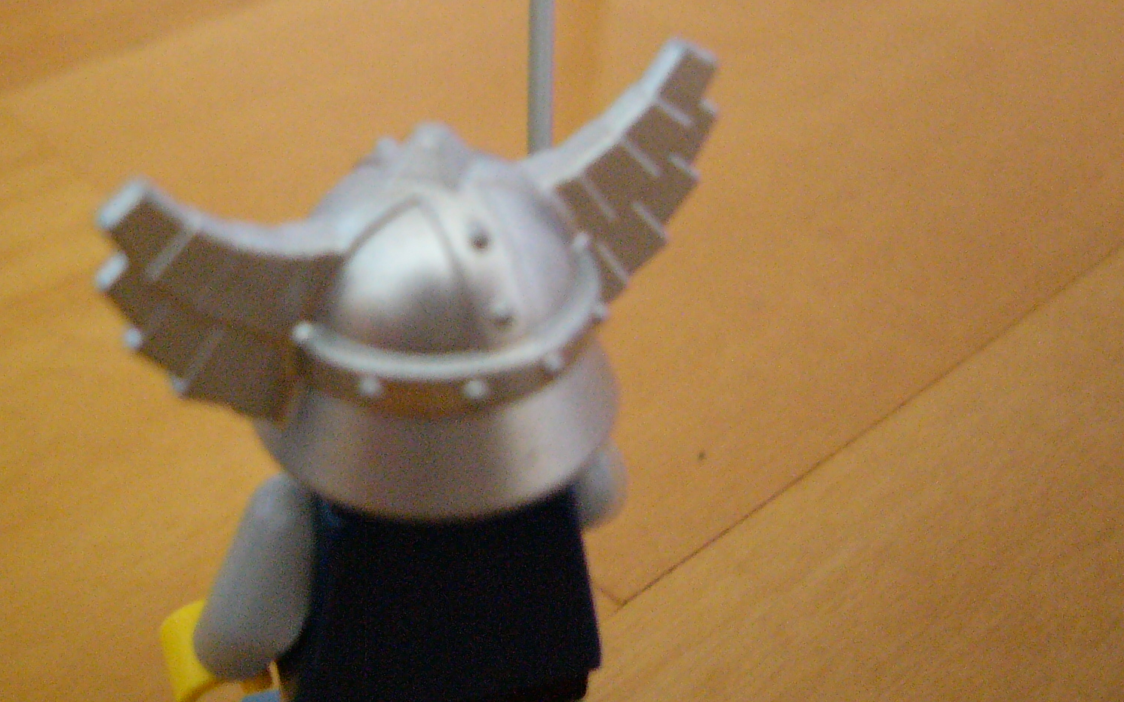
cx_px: 379
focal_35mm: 51
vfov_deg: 25.0
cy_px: 173
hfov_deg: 39.1
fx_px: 1562
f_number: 2.8
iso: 400
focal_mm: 5.8
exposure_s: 1/8
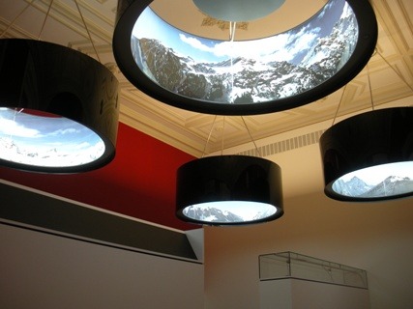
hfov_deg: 51.4
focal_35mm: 36
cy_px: 154
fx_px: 429
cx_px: 206
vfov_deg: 39.6
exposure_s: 1/60.5
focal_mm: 6.3
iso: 91
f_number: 3.5
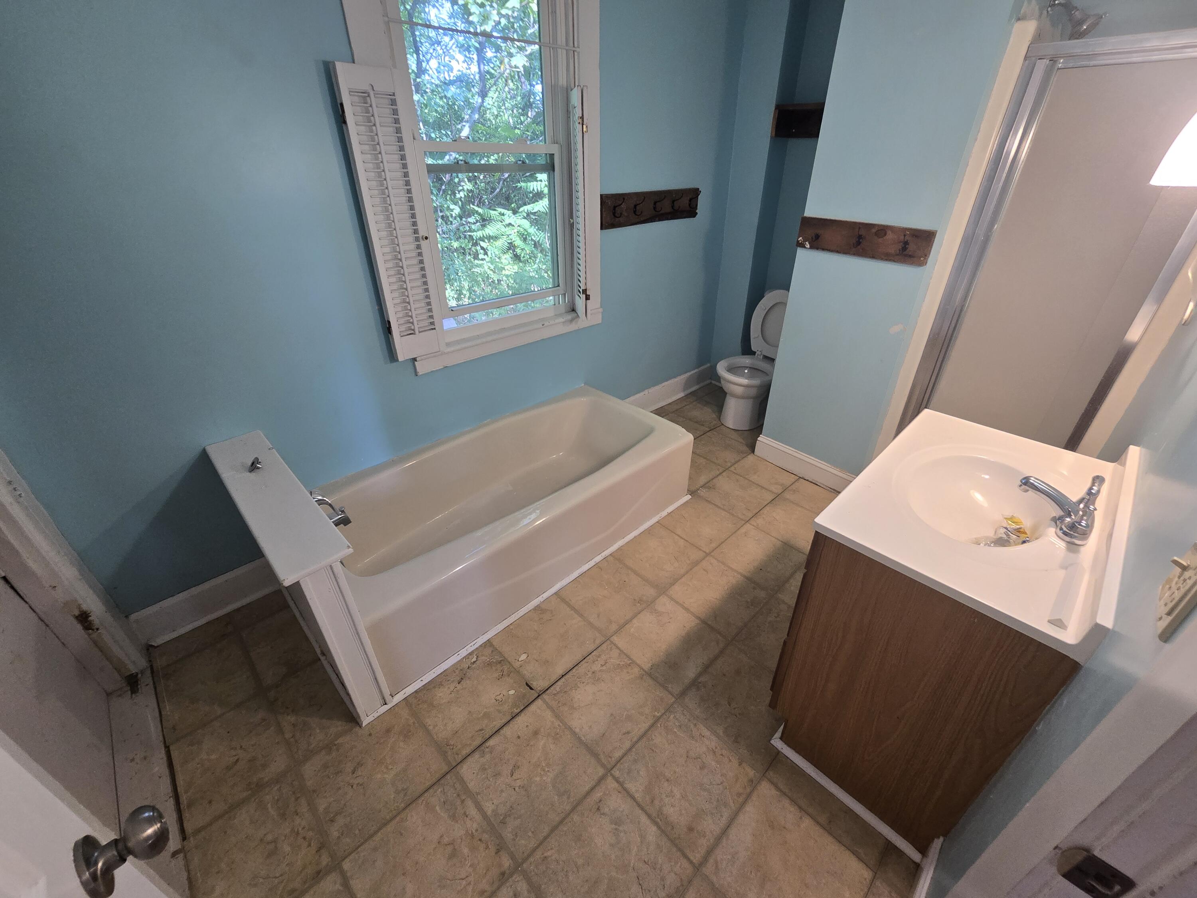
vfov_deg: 89.9
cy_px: 449
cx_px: 598
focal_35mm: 13
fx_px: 450
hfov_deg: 106.2
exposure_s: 1/60
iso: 160
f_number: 2.2
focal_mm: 2.2
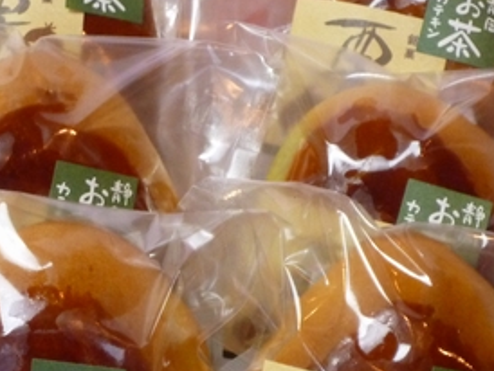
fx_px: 2500
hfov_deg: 11.3
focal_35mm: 175
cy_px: 283
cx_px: 238
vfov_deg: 8.5
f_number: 4.9
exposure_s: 1/25
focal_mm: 13.2
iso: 400
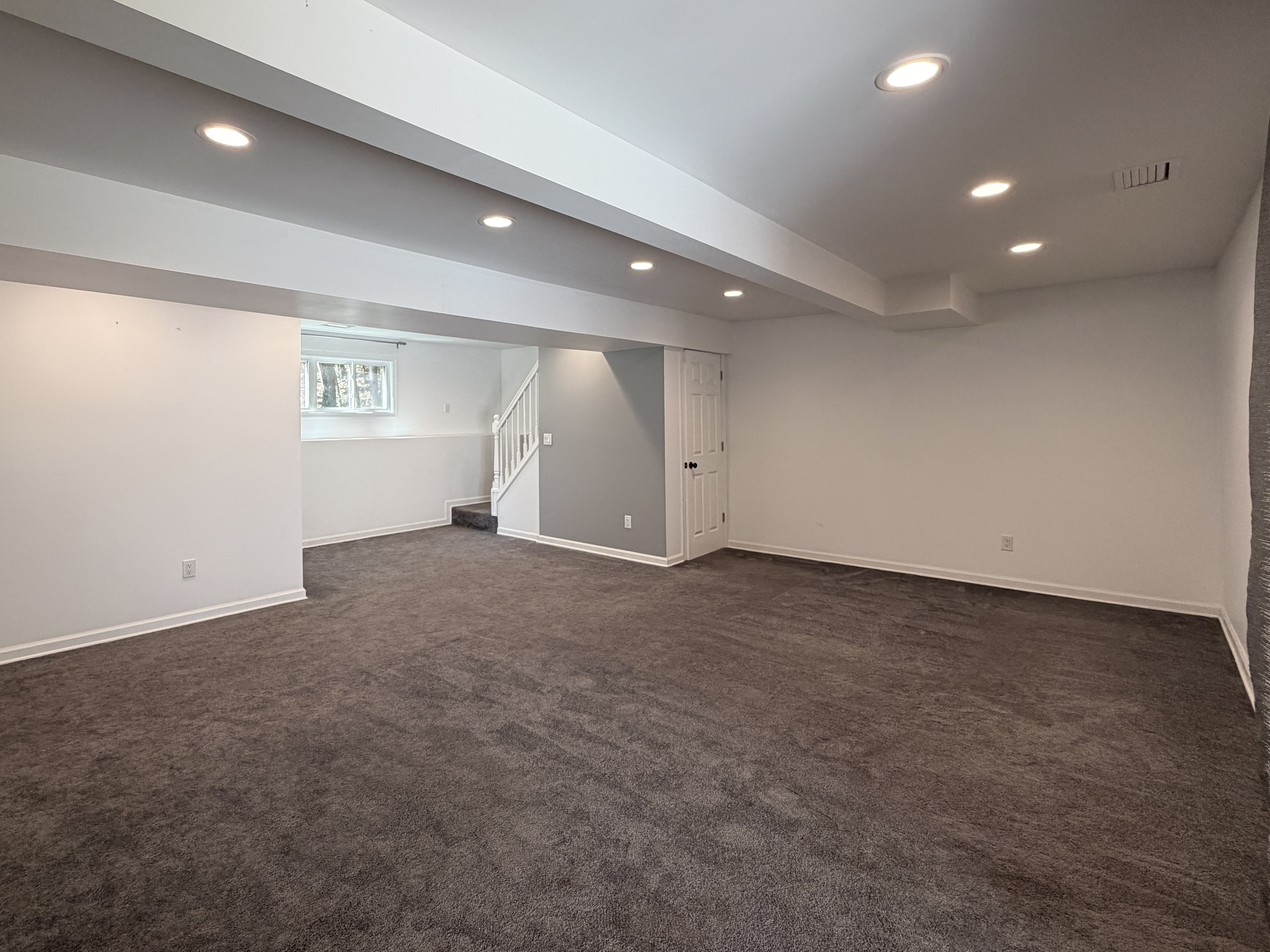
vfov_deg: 74.4
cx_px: 581
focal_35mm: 17
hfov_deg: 90.8
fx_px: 624
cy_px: 417
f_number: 2.2
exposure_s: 1/121
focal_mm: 2.22
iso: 160
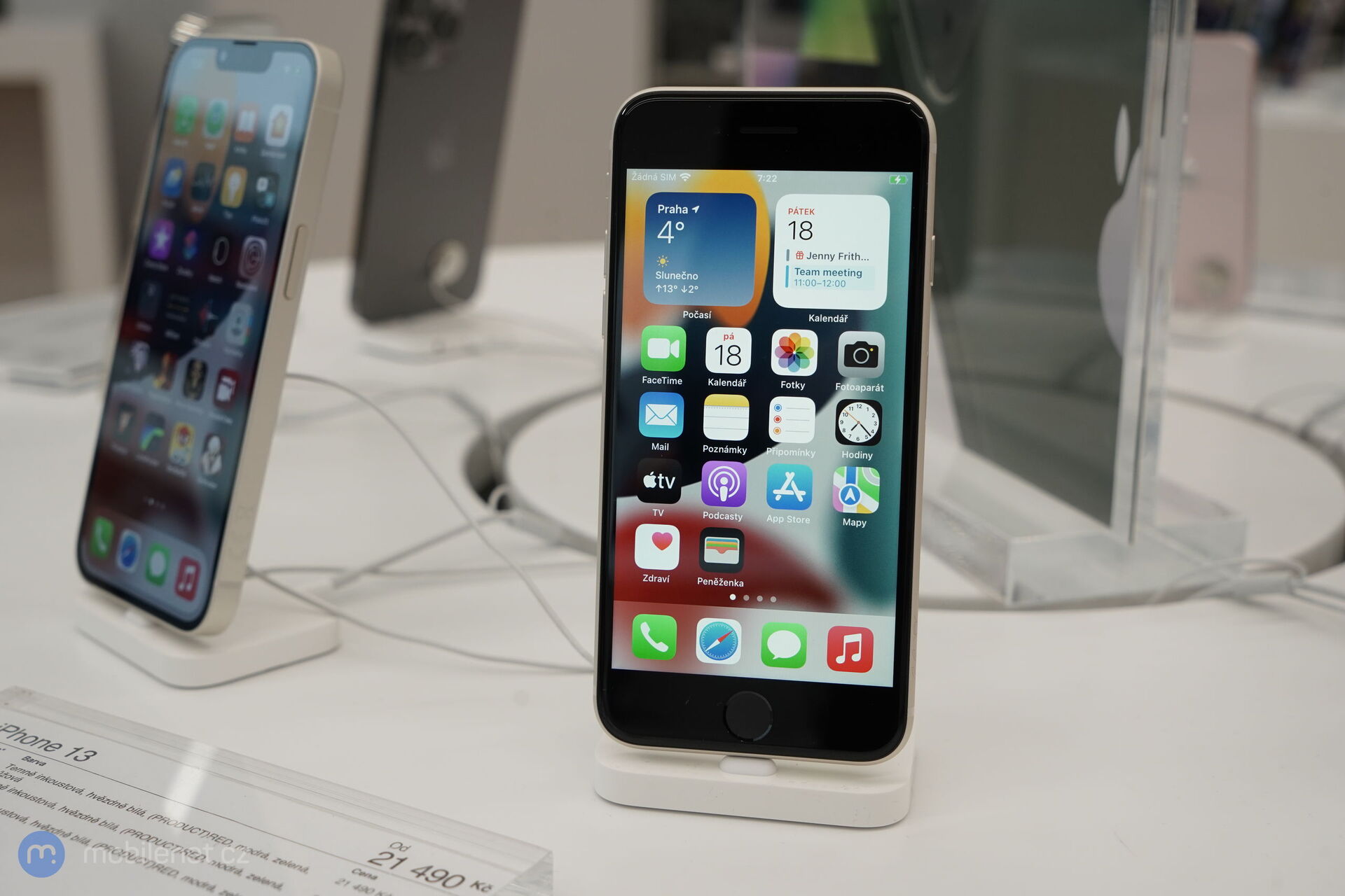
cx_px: 672
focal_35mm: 45
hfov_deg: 43.6
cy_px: 448
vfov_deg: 29.9
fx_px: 1681
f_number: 7.1
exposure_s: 1/160
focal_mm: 45
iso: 1000
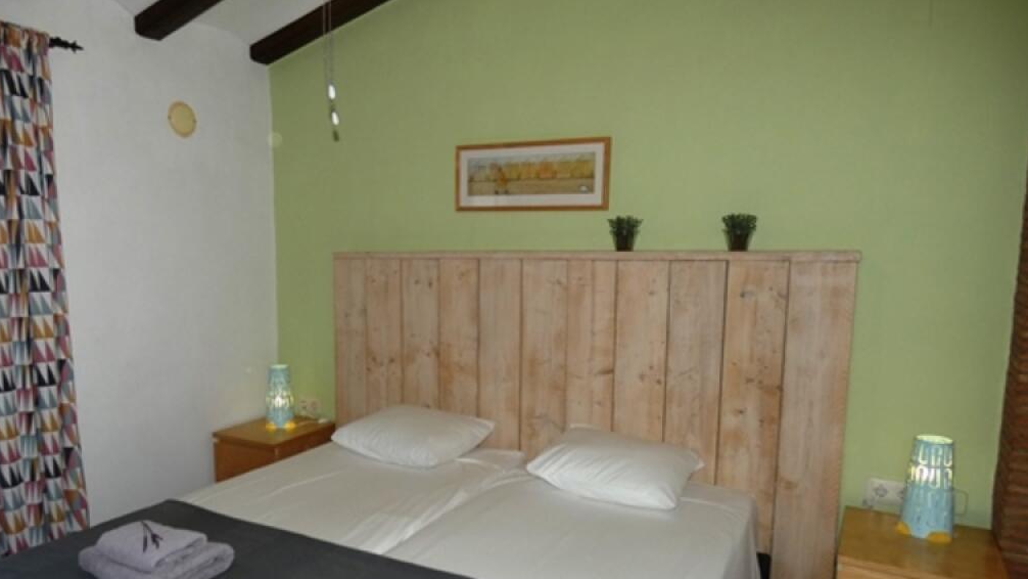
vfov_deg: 44.2
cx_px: 421
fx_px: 709
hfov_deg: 71.3
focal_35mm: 26
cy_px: 344
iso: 80
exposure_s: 1/60
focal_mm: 3.6
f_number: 2.8
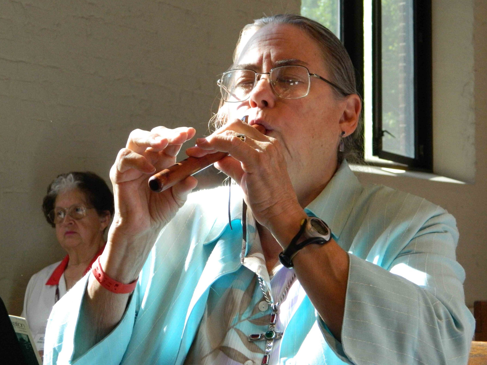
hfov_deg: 27.0
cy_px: 181
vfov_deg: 20.4
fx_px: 1013
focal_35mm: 72
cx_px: 243
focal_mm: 12.6
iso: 400
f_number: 4
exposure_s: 1/60
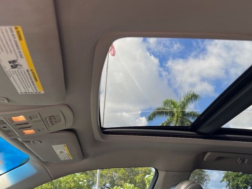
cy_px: 141
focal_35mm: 41
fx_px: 299
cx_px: 104
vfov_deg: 34.4
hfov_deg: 45.6
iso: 50
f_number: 1.5
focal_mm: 5.7
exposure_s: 1/392
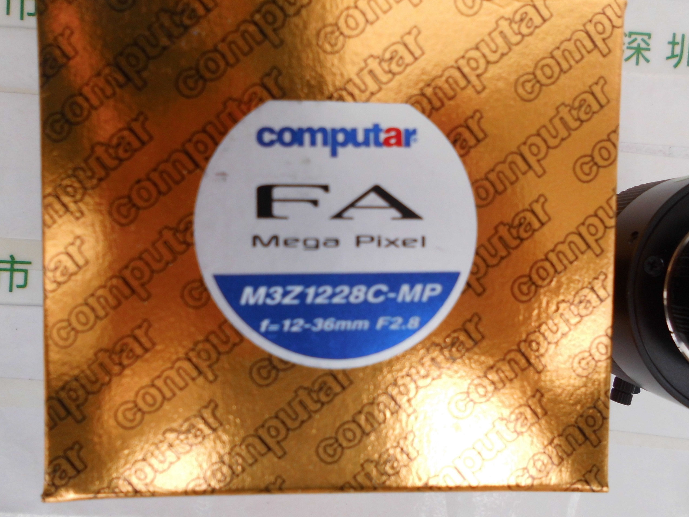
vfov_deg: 53.1
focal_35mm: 26
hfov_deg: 67.3
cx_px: 344
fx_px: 517
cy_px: 258
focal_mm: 4.6
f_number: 3.2
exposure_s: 1/362
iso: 100
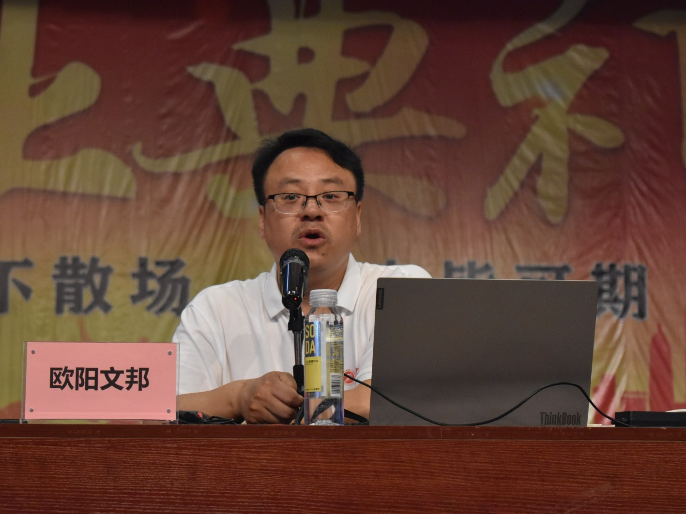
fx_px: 1775
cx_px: 331
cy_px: 257
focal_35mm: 90
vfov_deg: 16.5
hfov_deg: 21.9
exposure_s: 1/250
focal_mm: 55
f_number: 5.6
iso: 3200
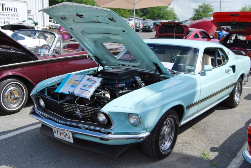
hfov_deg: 46.4
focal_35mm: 42
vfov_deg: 32.0
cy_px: 84
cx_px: 126
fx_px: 293
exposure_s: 1/250
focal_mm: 28
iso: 100
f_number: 8
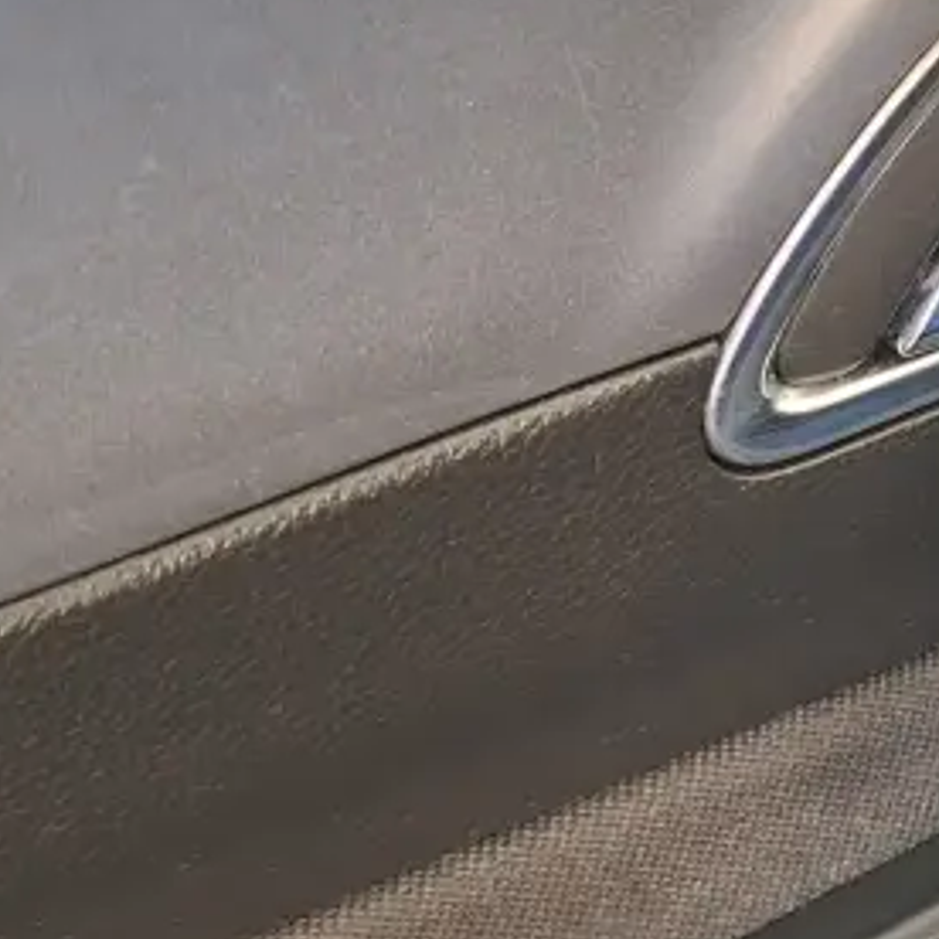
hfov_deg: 15.6
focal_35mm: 106
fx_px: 3253
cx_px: 1242
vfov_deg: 16.4
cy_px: 412
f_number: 1.8
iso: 400
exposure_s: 1/33
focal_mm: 5.54
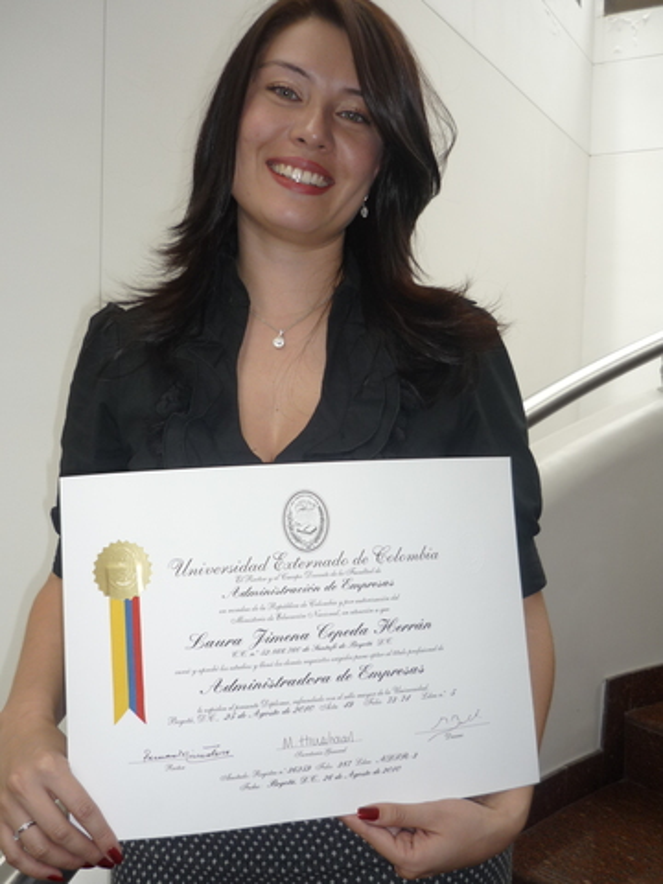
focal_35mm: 33
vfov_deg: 55.4
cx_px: 332
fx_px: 843
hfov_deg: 42.9
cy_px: 442
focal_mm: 5.5
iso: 100
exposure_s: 1/100
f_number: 2.8
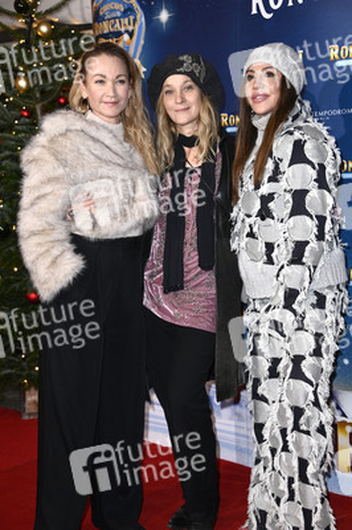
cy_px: 265
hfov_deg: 21.9
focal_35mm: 62
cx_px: 176
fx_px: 911
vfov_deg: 32.4
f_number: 5.6
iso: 1250
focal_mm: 62
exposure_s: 1/250
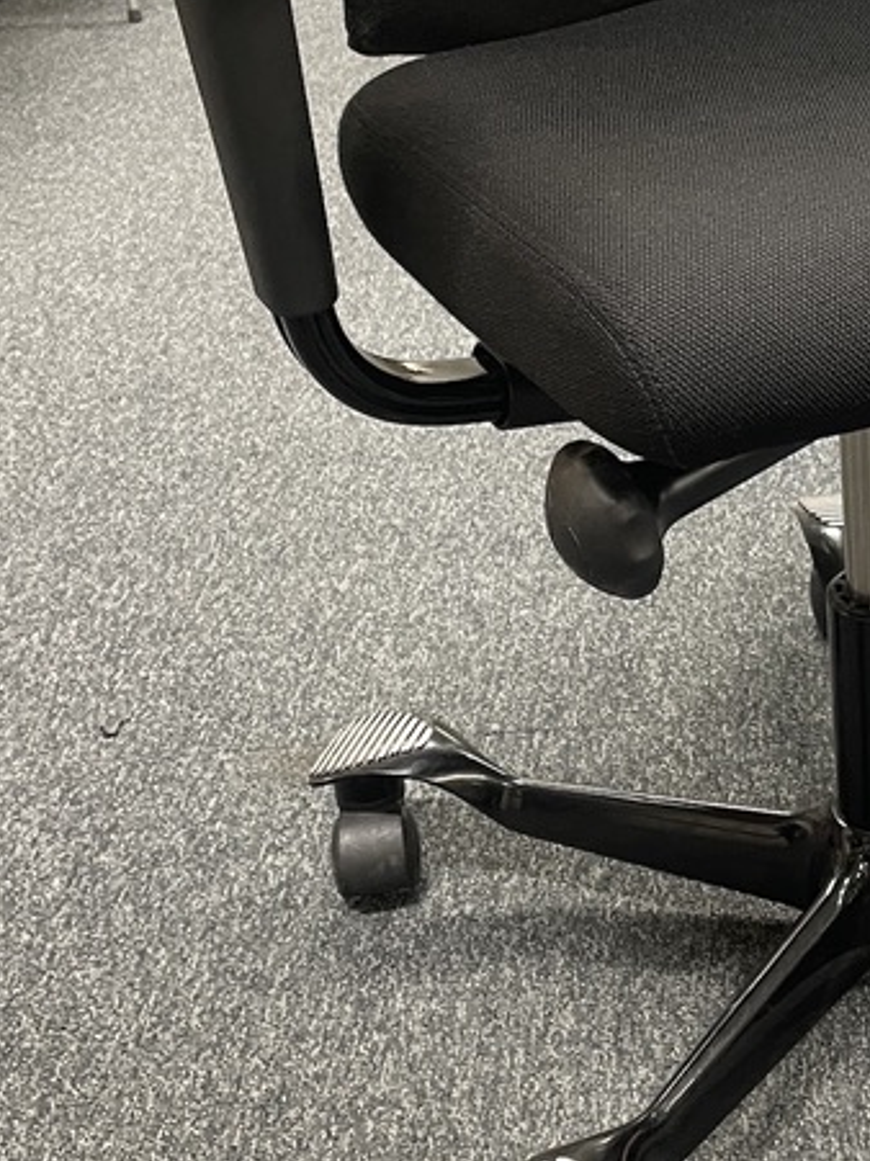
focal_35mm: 59
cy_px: 219
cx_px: 793
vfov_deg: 31.8
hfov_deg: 24.1
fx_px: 1978
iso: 250
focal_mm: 4.2
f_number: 1.6
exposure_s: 1/50
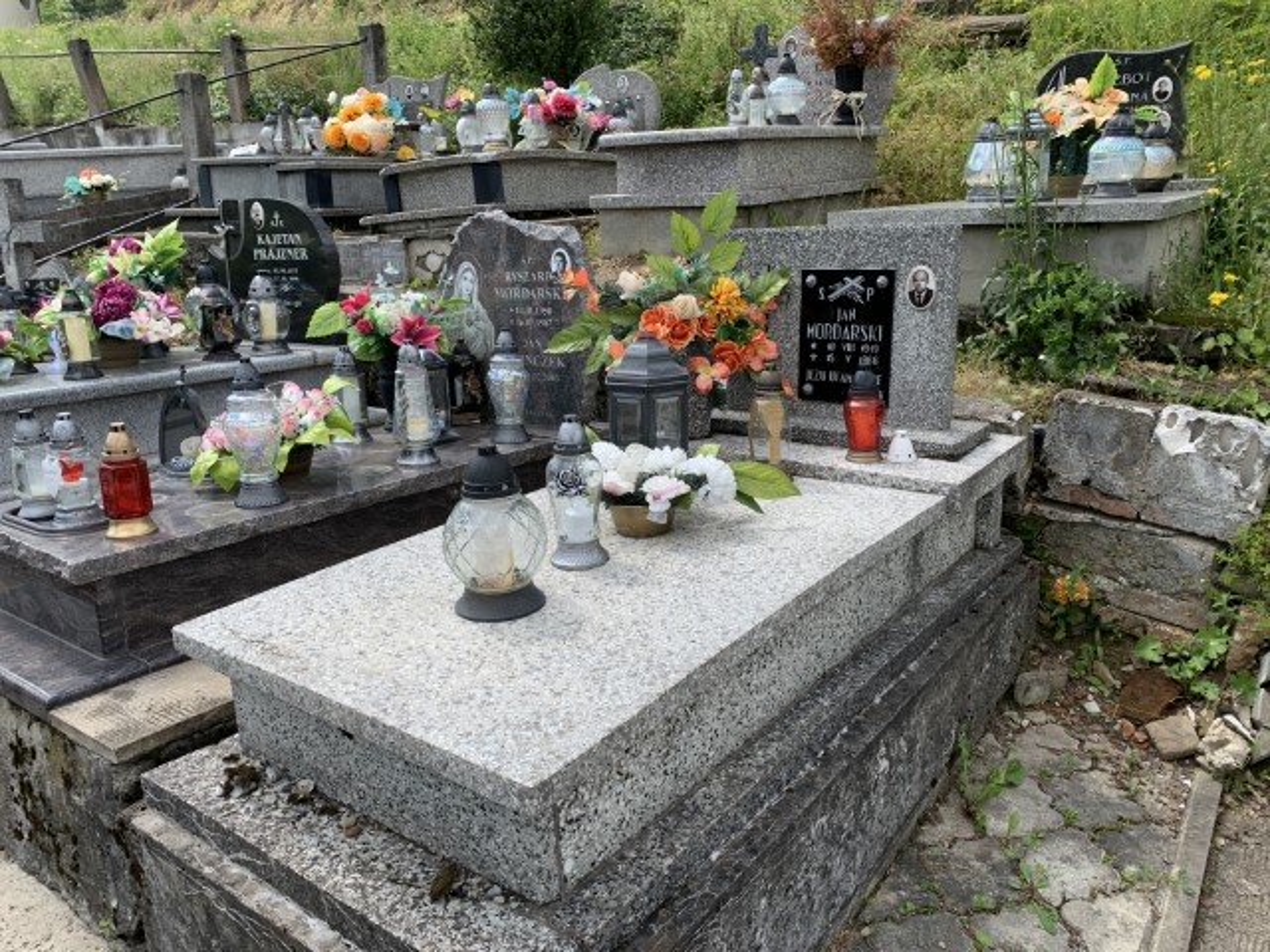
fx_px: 954
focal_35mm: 26
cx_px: 635
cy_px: 476
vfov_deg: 53.1
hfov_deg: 67.3
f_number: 1.8
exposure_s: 1/1136
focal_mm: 4.25
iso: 25
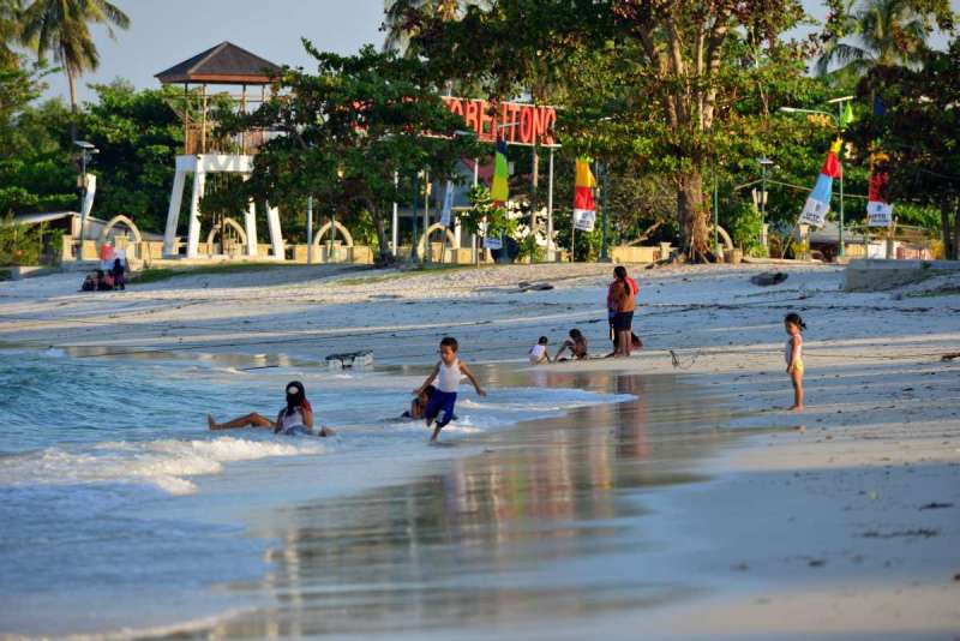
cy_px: 320
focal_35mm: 200
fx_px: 5335
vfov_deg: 6.9
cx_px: 480
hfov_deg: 10.3
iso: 100
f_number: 6.3
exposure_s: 1/200
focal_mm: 200
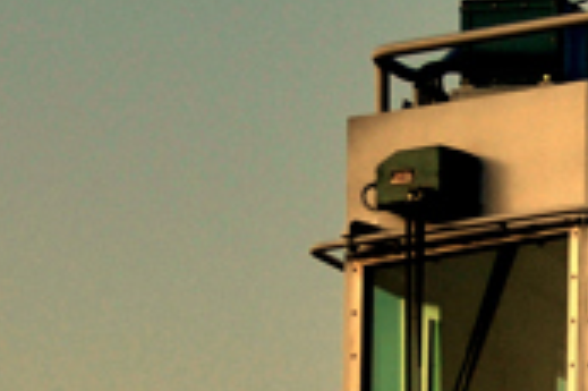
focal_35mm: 623
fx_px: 10166
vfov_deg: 2.2
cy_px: 853
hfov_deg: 3.3
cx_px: 1482
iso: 400
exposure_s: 1/640
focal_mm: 70
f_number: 9
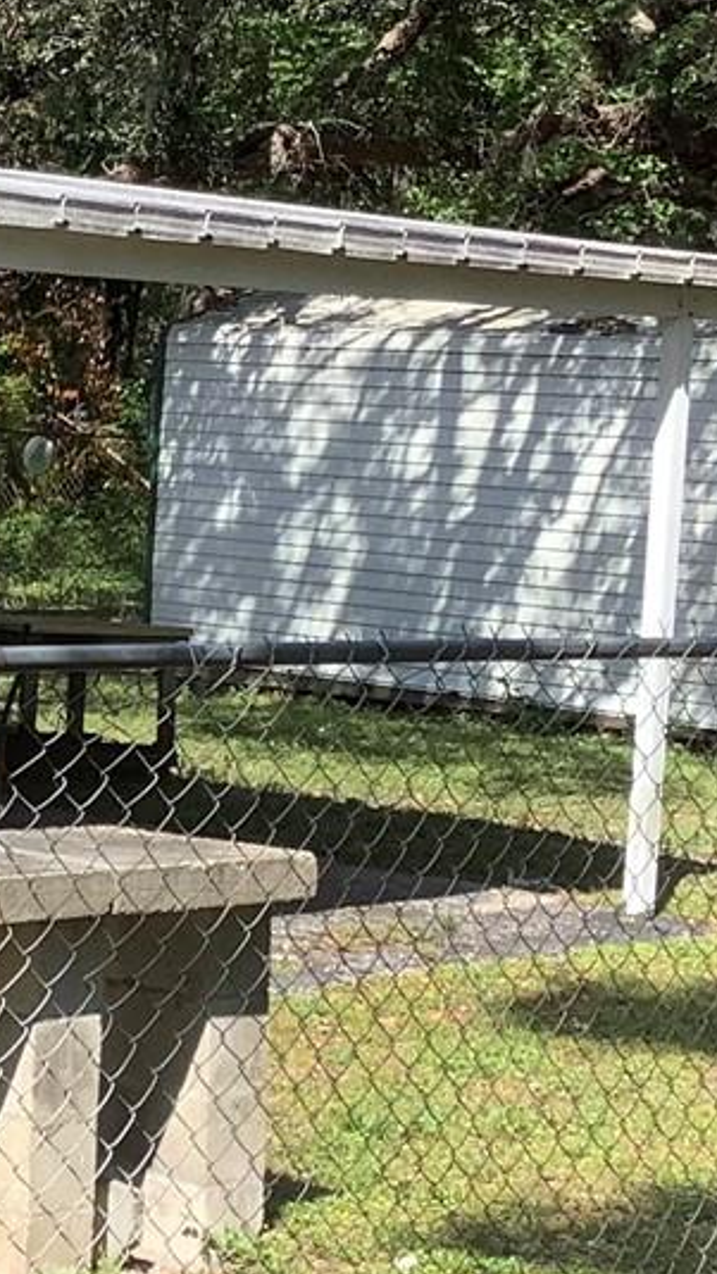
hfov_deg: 11.6
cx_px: -298
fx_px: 3413
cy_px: 591
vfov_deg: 21.1
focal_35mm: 101
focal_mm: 3.3
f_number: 2.4
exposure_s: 1/715
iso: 25
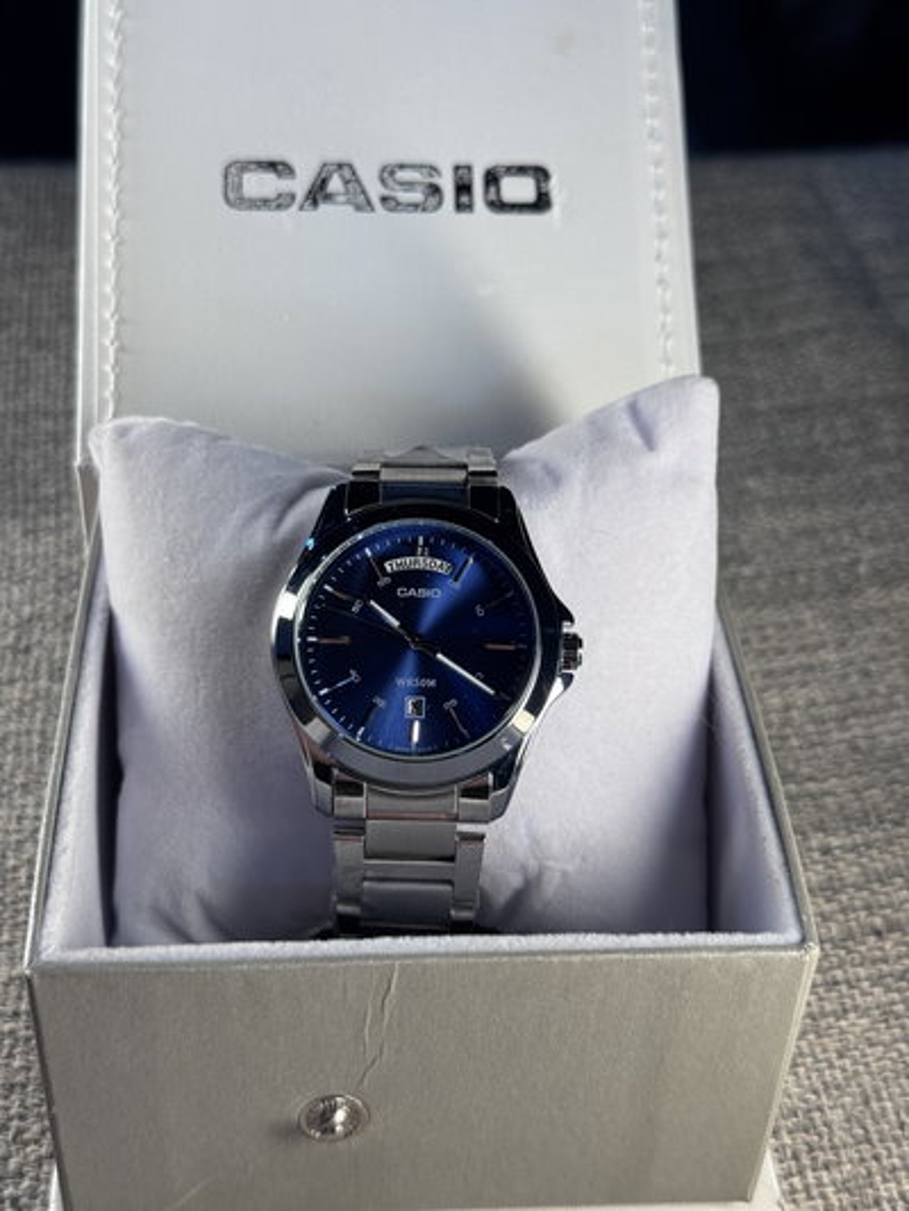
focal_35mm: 48
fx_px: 1680
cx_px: 454
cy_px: 606
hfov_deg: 30.3
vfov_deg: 39.6
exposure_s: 1/200
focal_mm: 6.76
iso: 64
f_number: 1.78
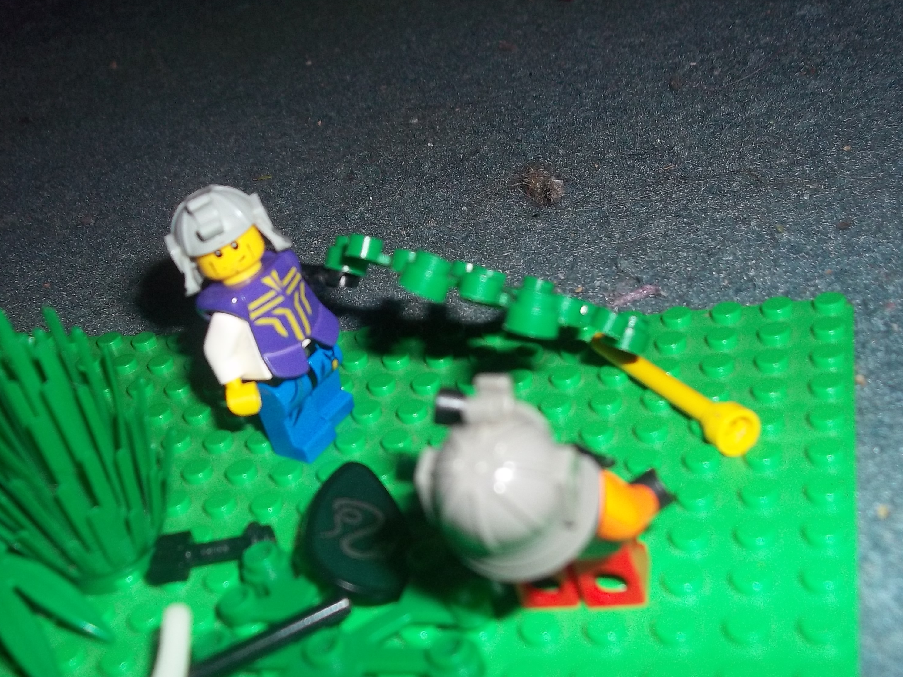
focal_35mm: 43
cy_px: 410
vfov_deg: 33.5
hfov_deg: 43.8
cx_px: 425
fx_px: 1122
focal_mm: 5.7
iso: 80
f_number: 2.9
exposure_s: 1/60
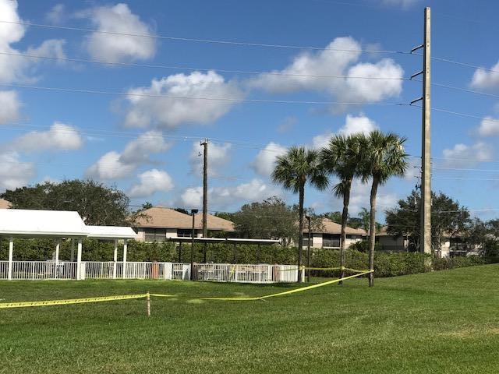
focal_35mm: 57
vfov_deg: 25.7
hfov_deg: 33.8
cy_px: 187
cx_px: 250
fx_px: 822
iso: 20
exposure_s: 1/1429
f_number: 2.8
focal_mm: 6.6
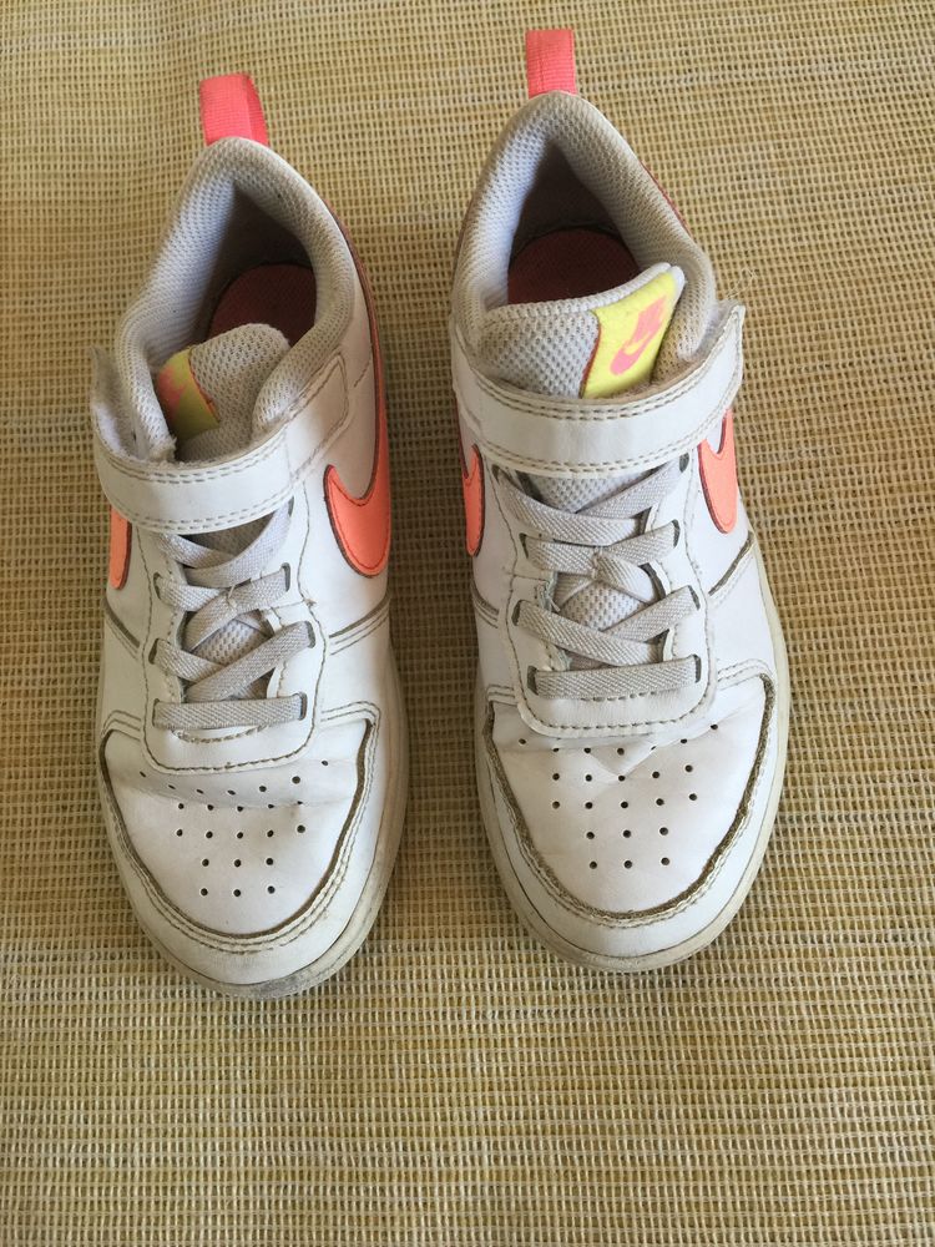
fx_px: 1044
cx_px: 468
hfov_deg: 48.2
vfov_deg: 61.7
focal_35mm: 29
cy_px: 624
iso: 50
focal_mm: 4.15
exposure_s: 1/33
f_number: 2.2
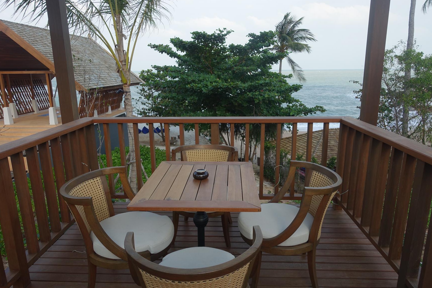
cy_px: 147
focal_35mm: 25
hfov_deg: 71.5
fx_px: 300
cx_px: 218
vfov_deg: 51.3
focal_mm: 8.8
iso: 125
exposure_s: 1/250
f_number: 5.6
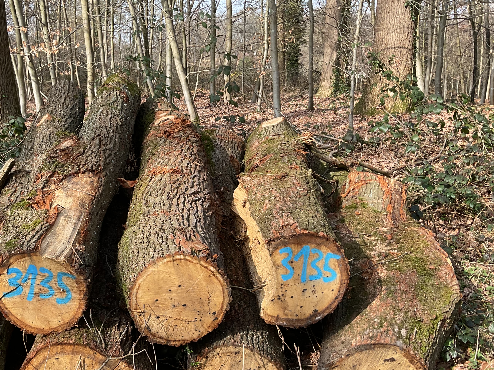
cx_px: 178
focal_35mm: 45
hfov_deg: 41.7
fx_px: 642
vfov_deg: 31.6
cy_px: 277
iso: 16
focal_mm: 3
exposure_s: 1/375
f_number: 1.8
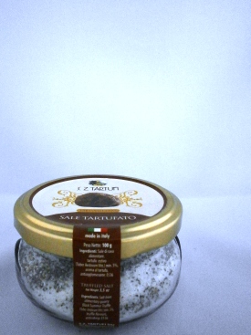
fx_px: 319
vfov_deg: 55.4
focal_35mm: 33
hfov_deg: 42.7
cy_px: 162
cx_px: 99
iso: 800
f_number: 2.9
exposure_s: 1/100
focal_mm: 4.8
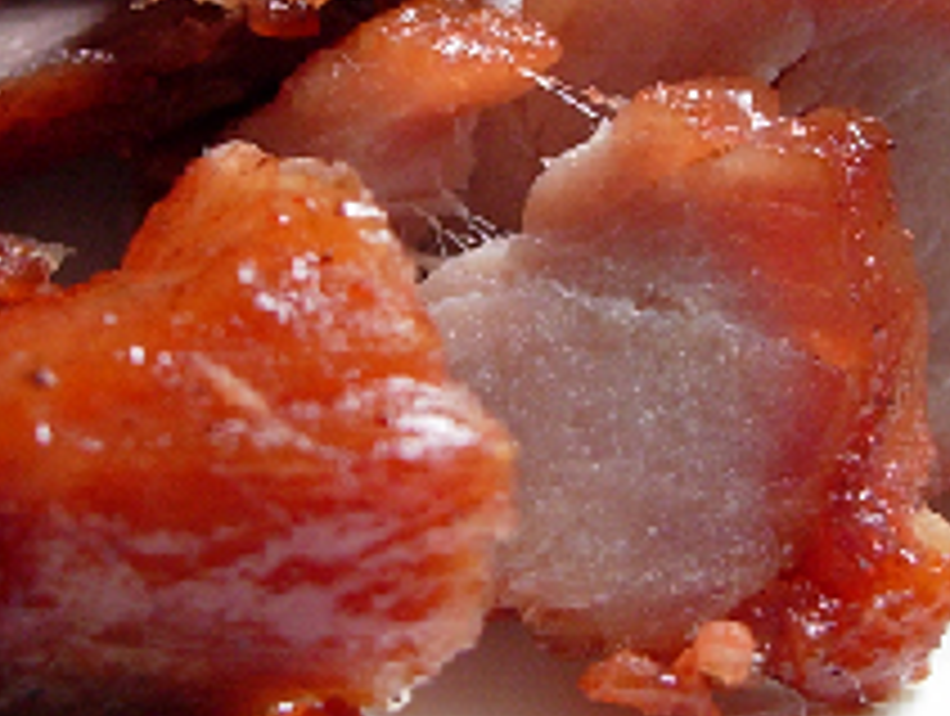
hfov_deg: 24.0
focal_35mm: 81
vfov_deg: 18.1
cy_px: 167
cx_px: 599
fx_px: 2227
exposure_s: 1/15.1
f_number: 2.8
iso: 200
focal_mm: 7.8
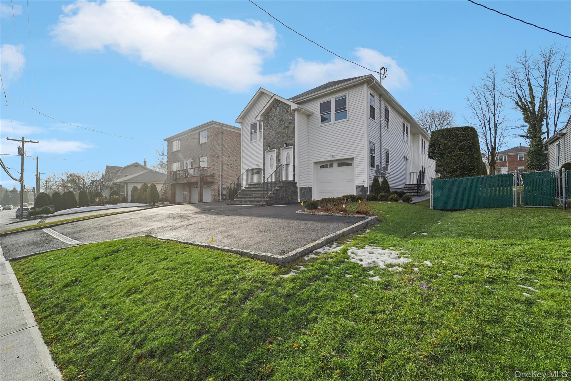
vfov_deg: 81.2
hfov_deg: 104.3
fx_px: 222
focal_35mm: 14
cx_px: 286
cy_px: 190
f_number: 8
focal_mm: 14
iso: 400
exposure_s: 1/800
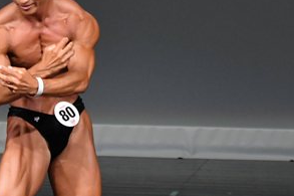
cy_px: 133
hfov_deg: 1.7
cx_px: 58
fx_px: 9704
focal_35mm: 1189
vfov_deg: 1.2
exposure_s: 1/400
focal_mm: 300
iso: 4000
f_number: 5.6
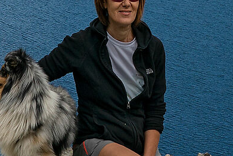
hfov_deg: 9.3
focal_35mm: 221
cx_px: 126
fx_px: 1431
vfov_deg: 6.1
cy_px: -87
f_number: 9
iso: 160
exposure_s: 1/500
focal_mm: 36
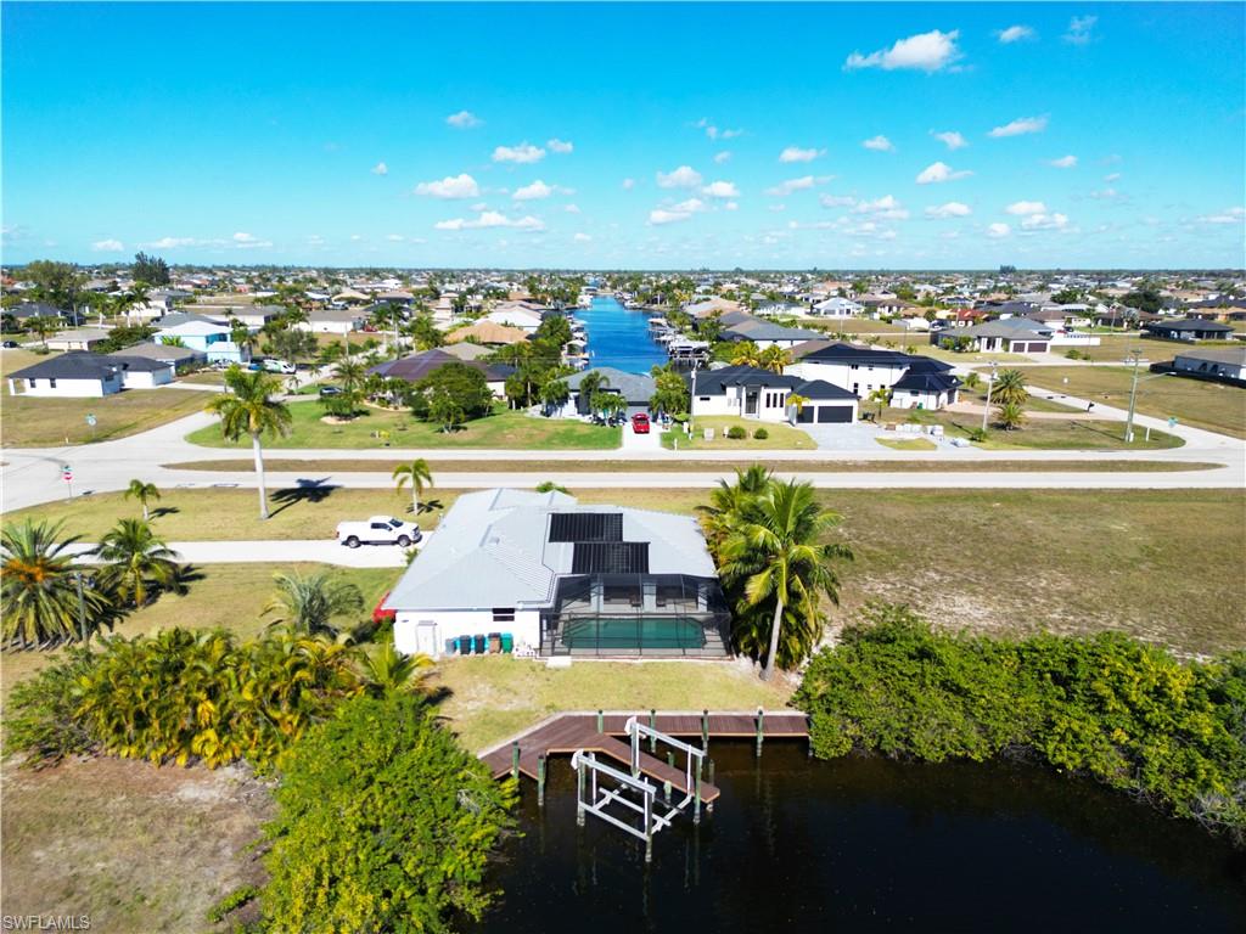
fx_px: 864
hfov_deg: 71.6
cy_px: 467
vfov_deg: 56.8
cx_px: 623
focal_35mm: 24
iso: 110
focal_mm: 6.72
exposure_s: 1/3000
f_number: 1.7
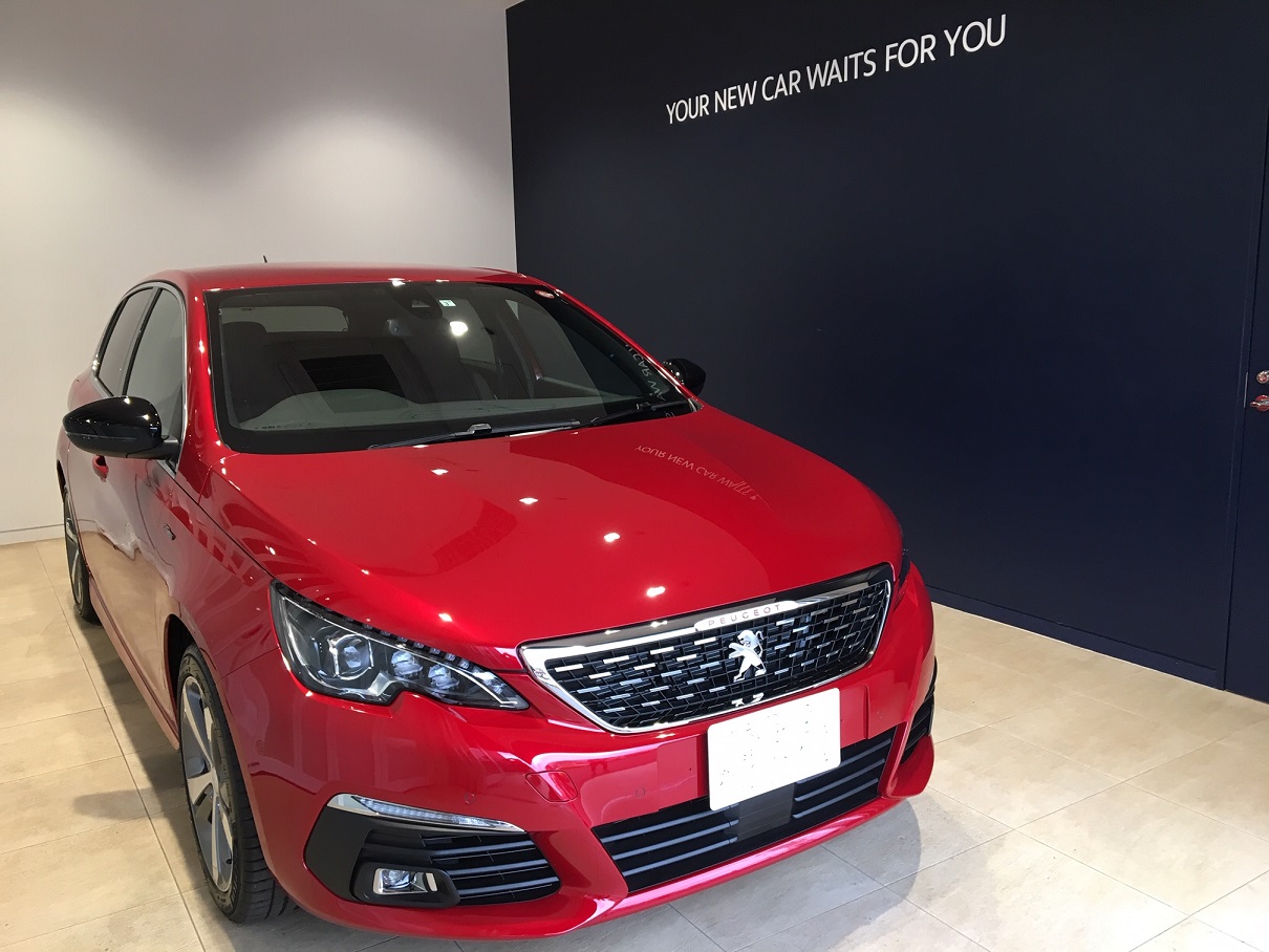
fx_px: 1063
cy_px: 476
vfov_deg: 48.2
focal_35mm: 29
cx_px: 634
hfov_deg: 61.6
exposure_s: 1/30
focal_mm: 4.15
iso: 64
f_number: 2.2
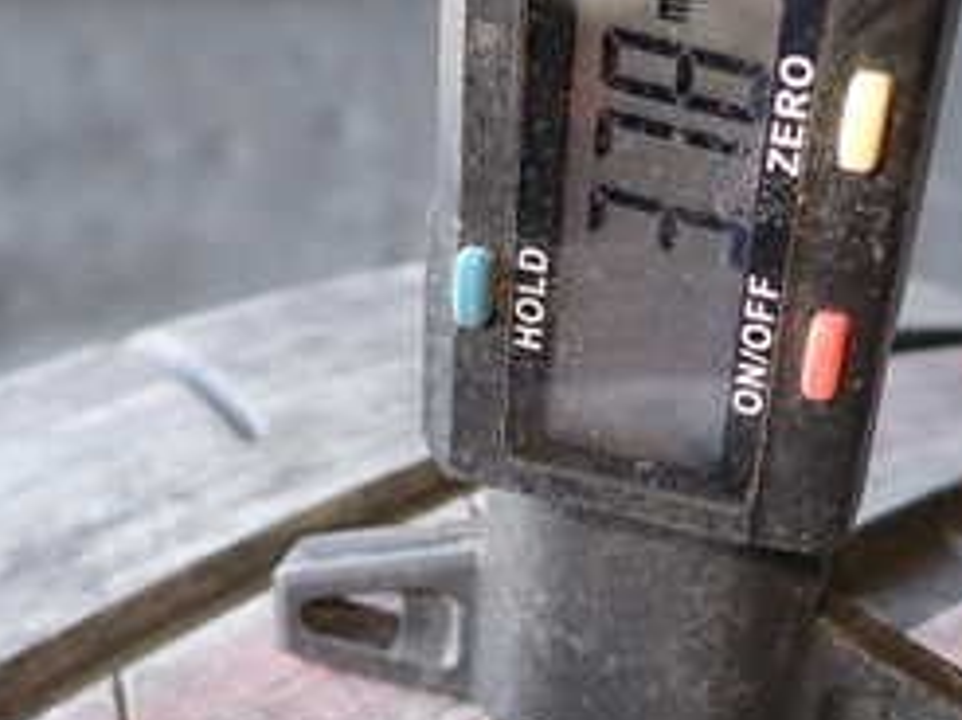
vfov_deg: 23.7
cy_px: 560
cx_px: 630
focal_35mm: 61
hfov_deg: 31.5
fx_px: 1694
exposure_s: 1/60
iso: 200
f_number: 2
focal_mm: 4.5
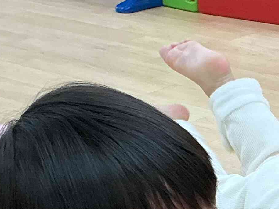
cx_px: 362
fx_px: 1031
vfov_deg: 11.1
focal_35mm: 128
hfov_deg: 14.7
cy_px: 308
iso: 64
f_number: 1.8
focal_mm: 3
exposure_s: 1/120
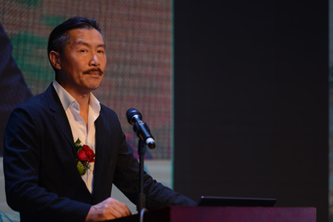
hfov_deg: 9.4
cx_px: 155
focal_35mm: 220
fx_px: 2034
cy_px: 111
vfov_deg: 6.2
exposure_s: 1/125
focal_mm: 200
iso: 125
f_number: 3.2
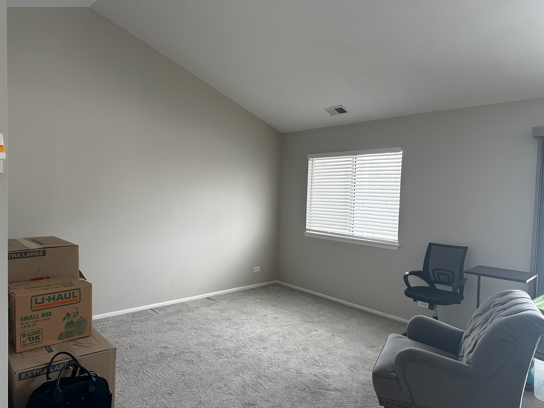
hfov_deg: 71.6
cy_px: 204
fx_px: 377
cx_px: 272
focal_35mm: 24
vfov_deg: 56.8
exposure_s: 1/120
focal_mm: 6.86
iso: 125
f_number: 1.78
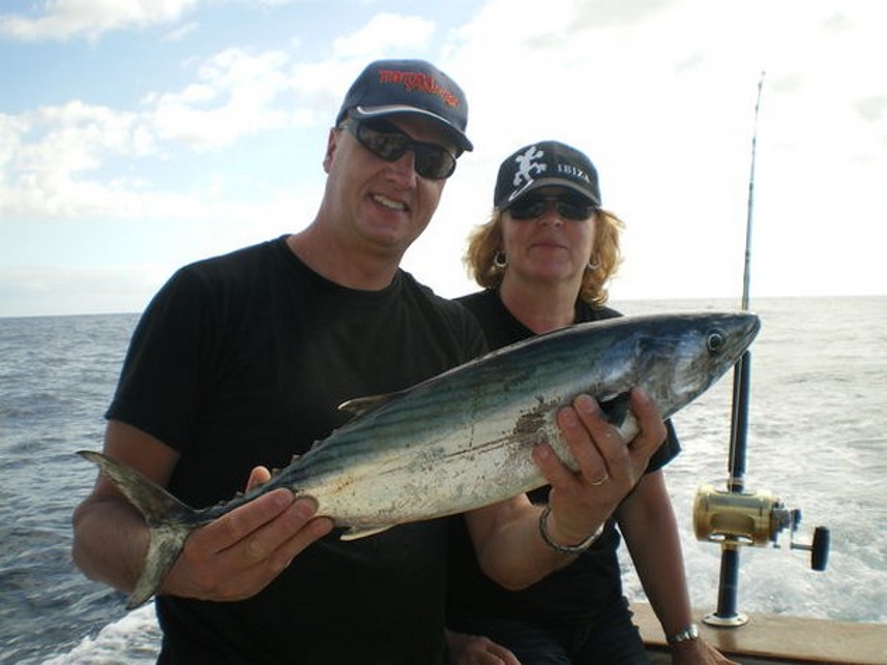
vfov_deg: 39.6
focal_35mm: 36
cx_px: 444
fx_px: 922
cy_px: 332
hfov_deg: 51.4
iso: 50
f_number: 4.6
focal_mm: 6.3
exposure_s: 1/250
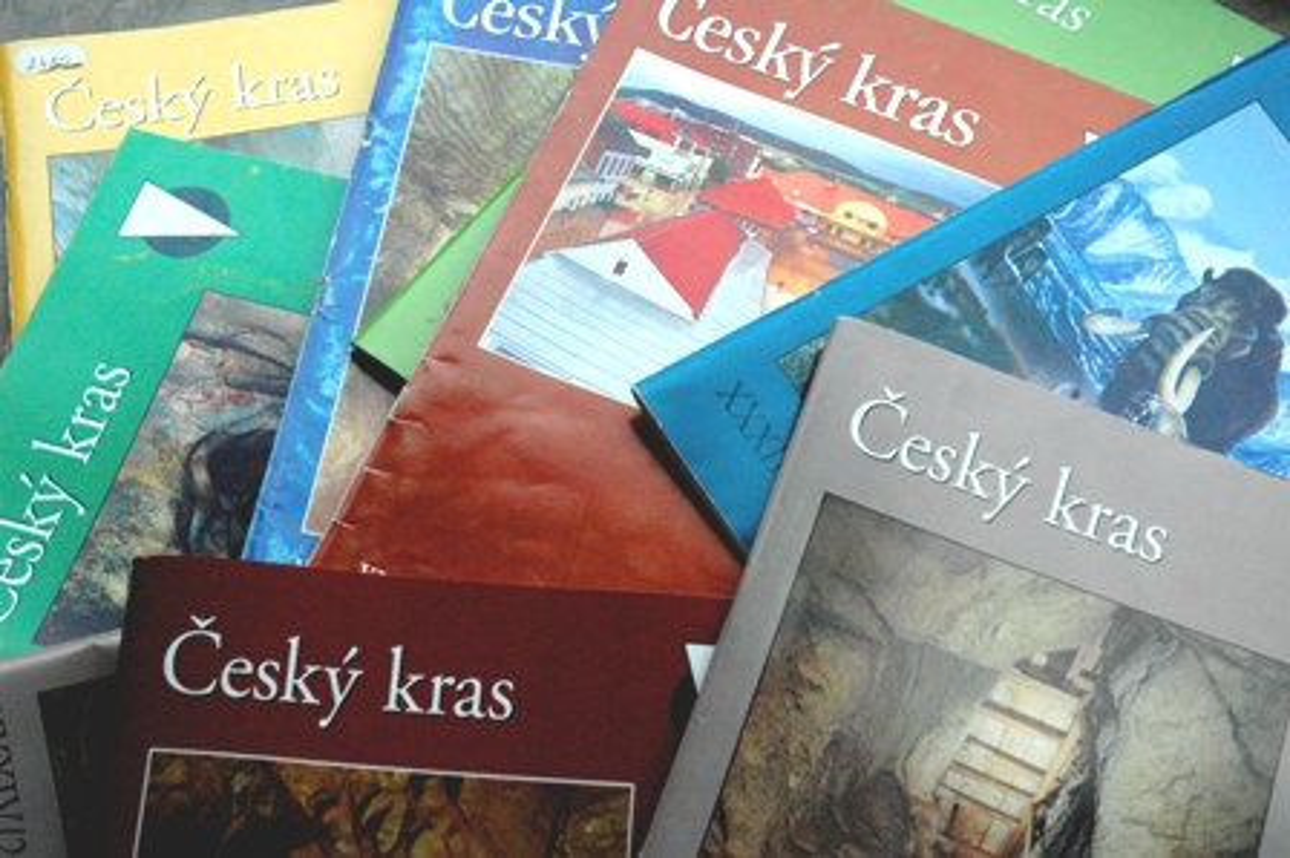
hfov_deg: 28.1
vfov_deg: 18.9
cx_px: 645
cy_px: 429
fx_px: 2578
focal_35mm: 72
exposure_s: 1/160
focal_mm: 48
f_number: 6.3
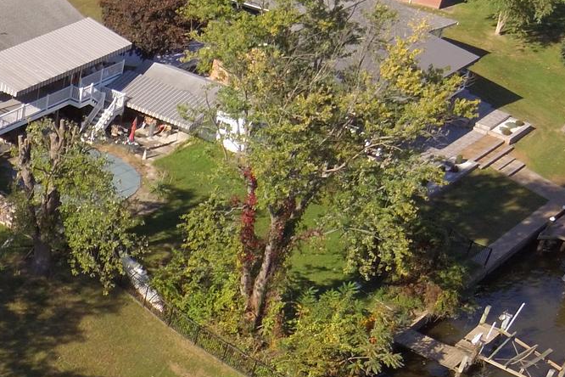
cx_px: -163
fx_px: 1004
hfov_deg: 26.7
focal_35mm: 64
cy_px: 484
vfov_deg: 19.6
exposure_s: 1/844
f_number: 2.8
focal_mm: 3.61
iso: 100
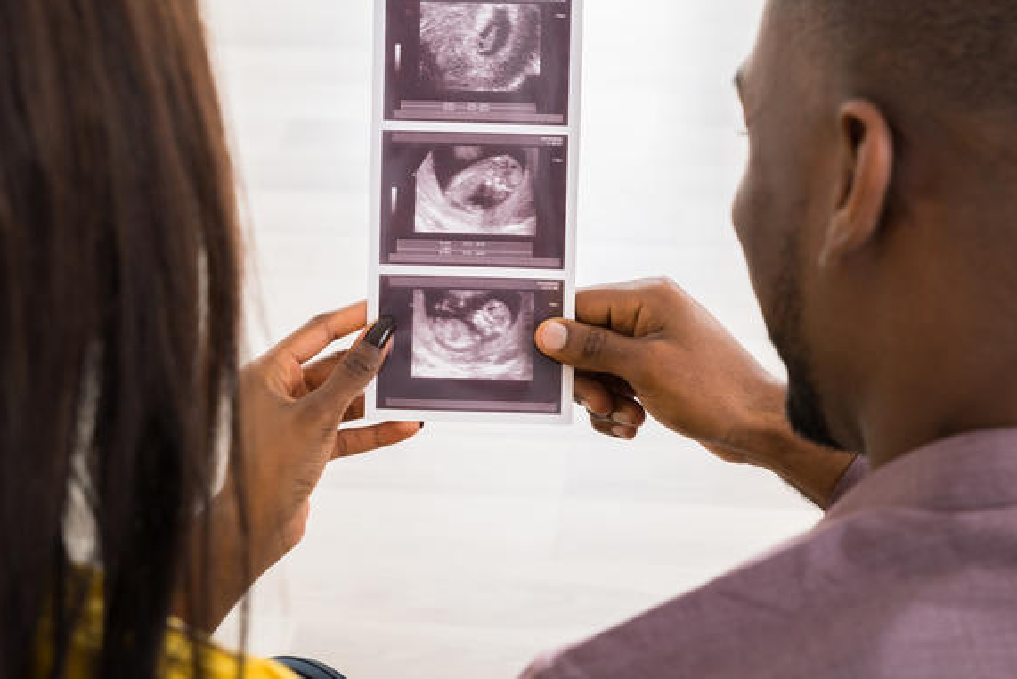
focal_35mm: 86
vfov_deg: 15.9
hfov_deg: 23.6
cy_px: 269
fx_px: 2430
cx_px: 490
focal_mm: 70
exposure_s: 1/160
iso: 100
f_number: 9
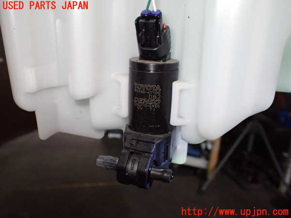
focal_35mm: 30
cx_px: 146
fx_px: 252
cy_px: 109
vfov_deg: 46.8
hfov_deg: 60.0
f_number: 2.3
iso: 800
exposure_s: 1/125
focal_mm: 5.4
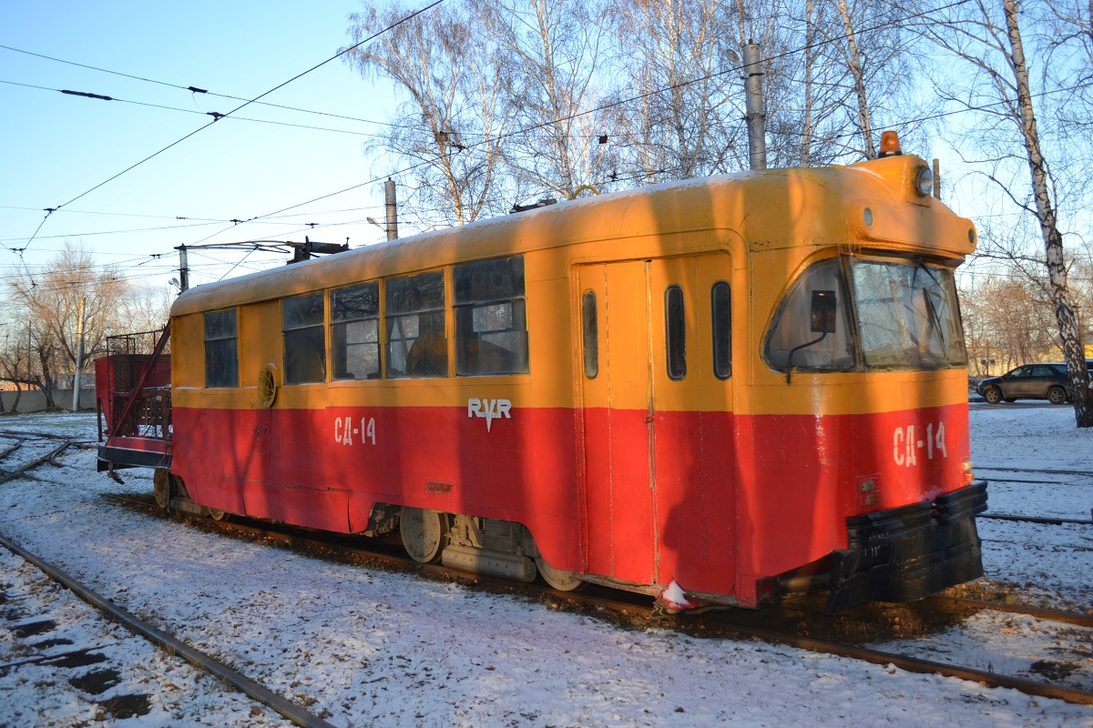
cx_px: 546
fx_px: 1002
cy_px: 364
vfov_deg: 40.0
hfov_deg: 57.2
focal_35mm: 33
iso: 100
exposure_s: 1/125
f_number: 4
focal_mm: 22
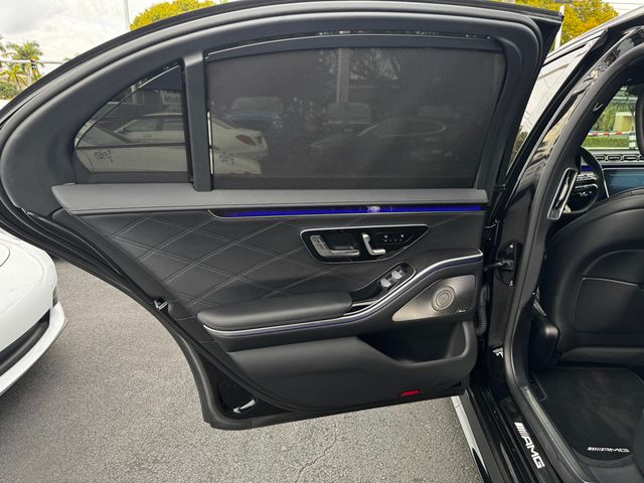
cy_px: 242
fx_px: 446
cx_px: 322
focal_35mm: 24
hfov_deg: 71.6
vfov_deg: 56.8
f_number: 1.78
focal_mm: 6.76
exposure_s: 1/151
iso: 100
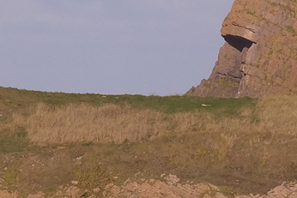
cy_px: 414
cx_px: 367
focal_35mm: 887
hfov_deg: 2.3
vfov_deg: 1.5
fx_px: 7320
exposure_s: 1/1000
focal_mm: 127.9
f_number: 11
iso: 800
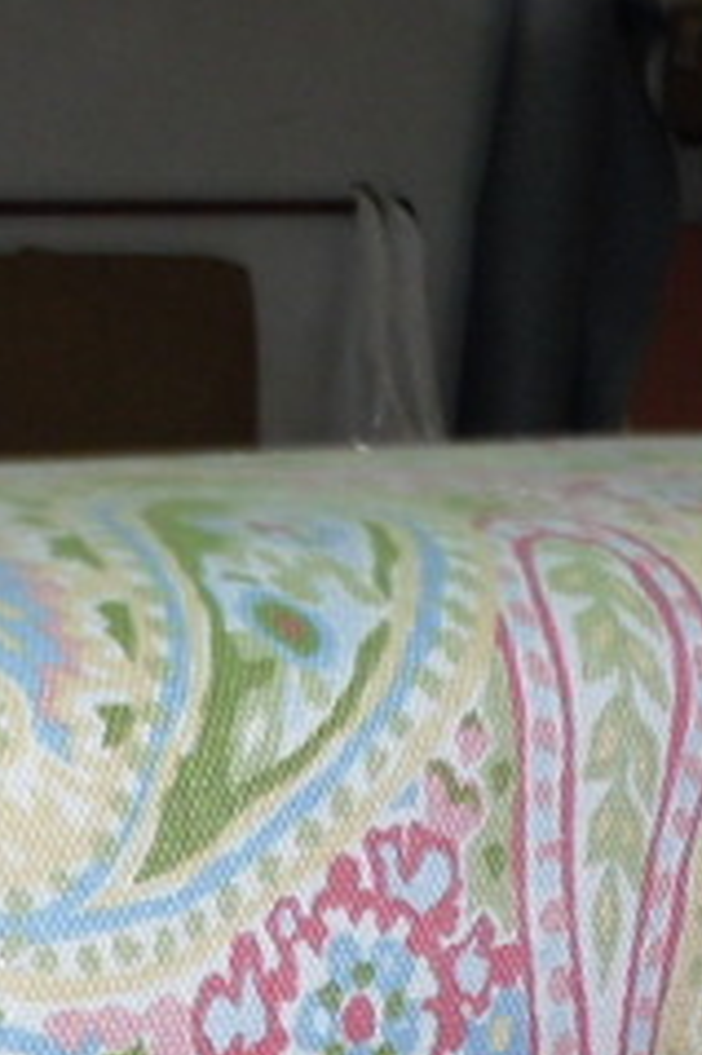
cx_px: -327
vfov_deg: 10.9
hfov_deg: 7.4
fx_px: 5360
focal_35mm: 183
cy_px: 1518
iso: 80
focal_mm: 6.3
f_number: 3.5
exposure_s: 1/45
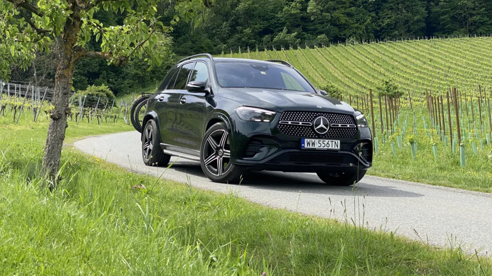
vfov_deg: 21.0
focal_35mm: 57
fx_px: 743
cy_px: 114
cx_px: 246
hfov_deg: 36.6
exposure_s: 1/872
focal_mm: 6
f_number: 2
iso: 20
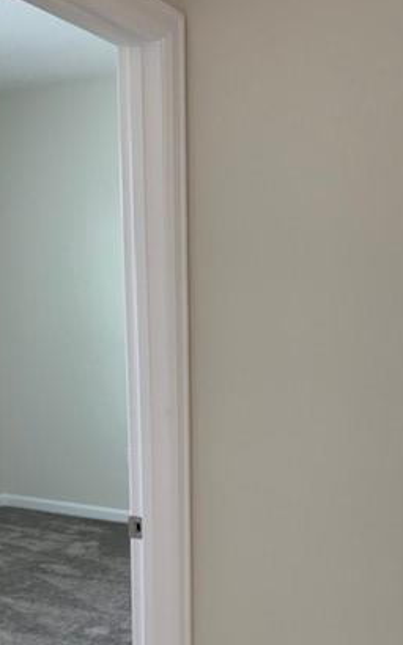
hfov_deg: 29.7
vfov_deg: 45.3
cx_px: 263
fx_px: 756
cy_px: 444
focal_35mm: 43
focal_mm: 4.25
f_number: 1.8
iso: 100
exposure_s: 1/60
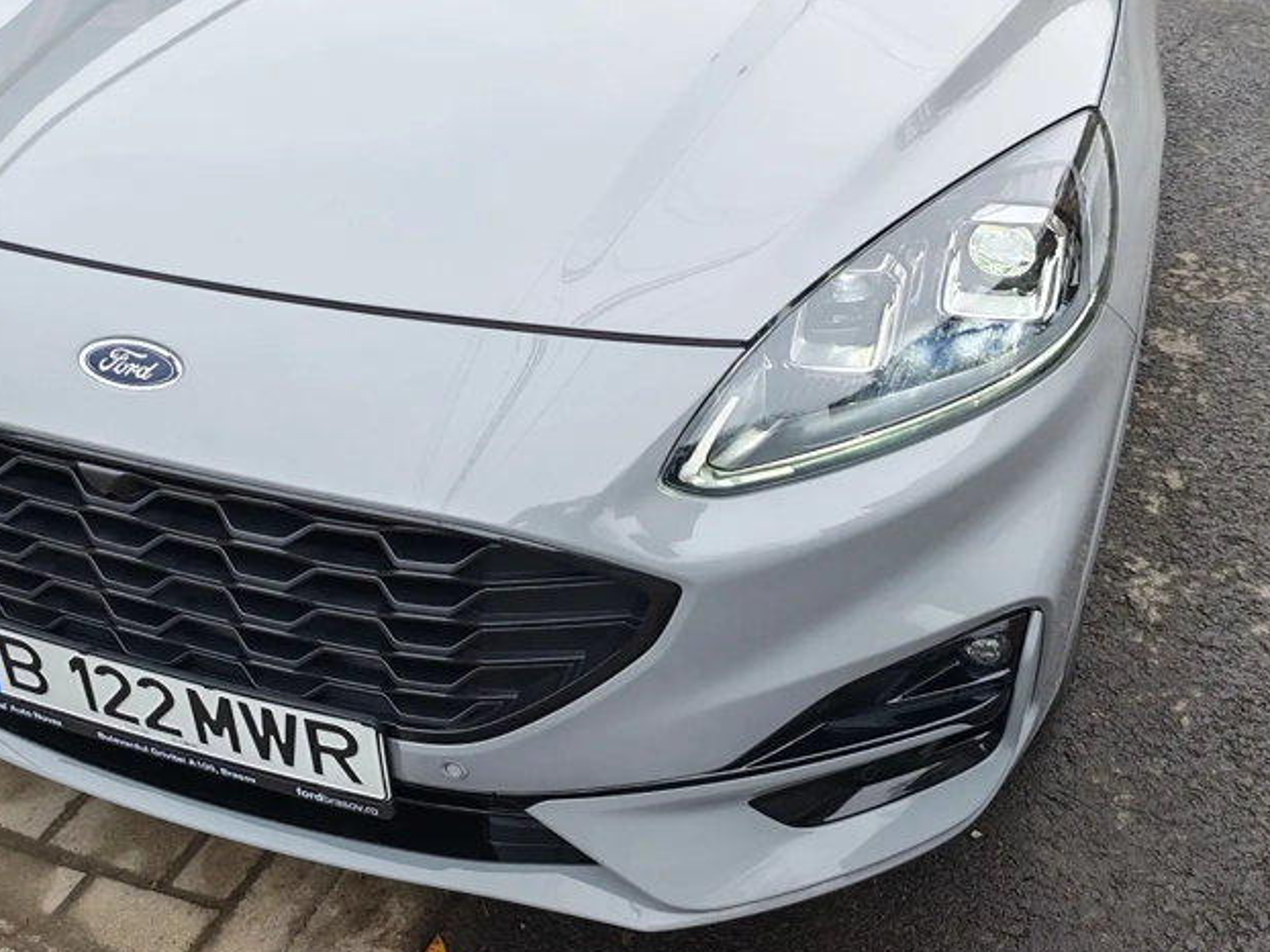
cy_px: 225
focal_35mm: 37
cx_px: 647
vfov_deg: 37.6
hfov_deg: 50.2
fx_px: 1357
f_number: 1.6
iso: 64
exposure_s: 1/100
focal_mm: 5.4
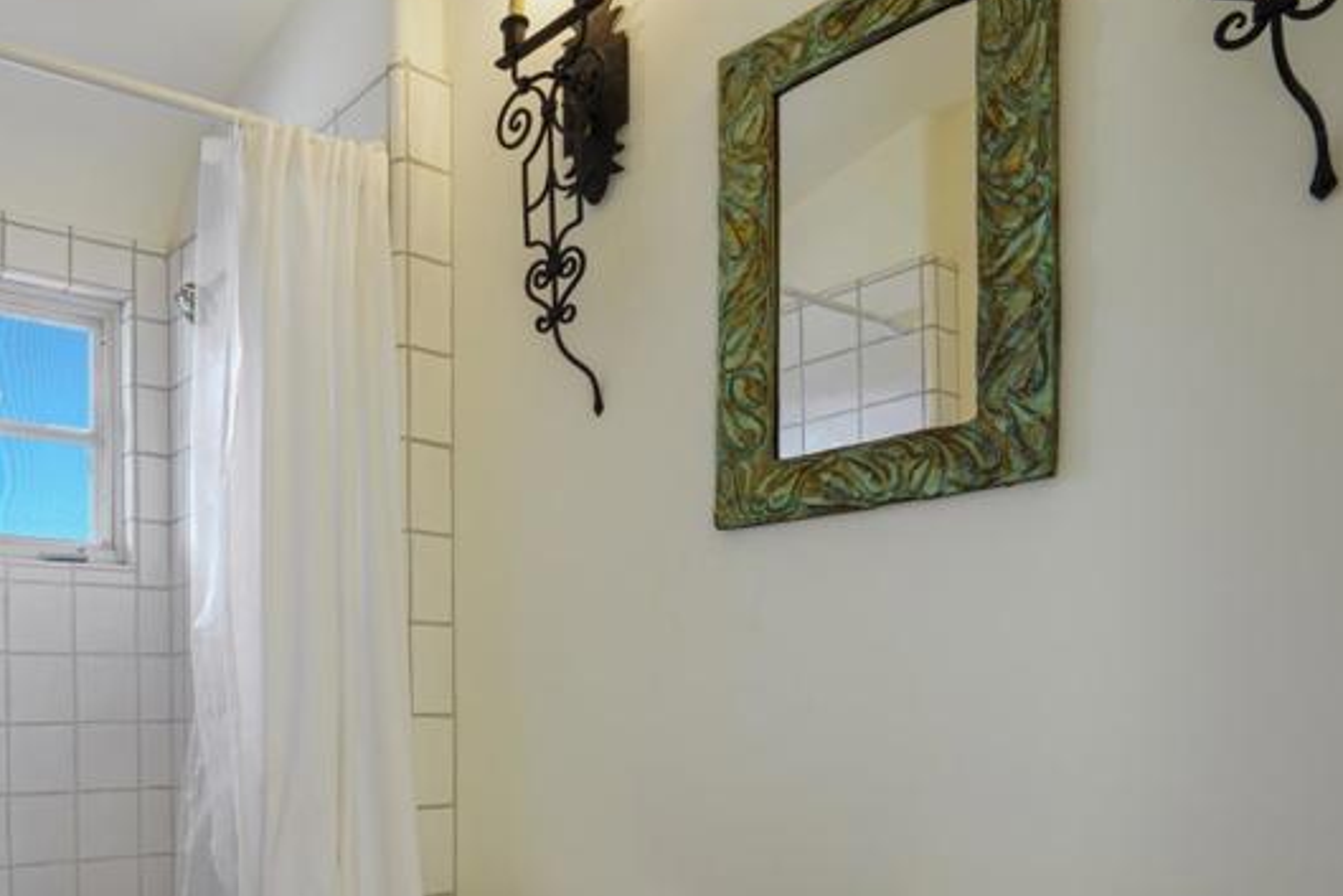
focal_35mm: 31
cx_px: 239
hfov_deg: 55.3
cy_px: 748
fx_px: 1157
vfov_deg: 40.2
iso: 100
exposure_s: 1/3
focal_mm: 16
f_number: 8
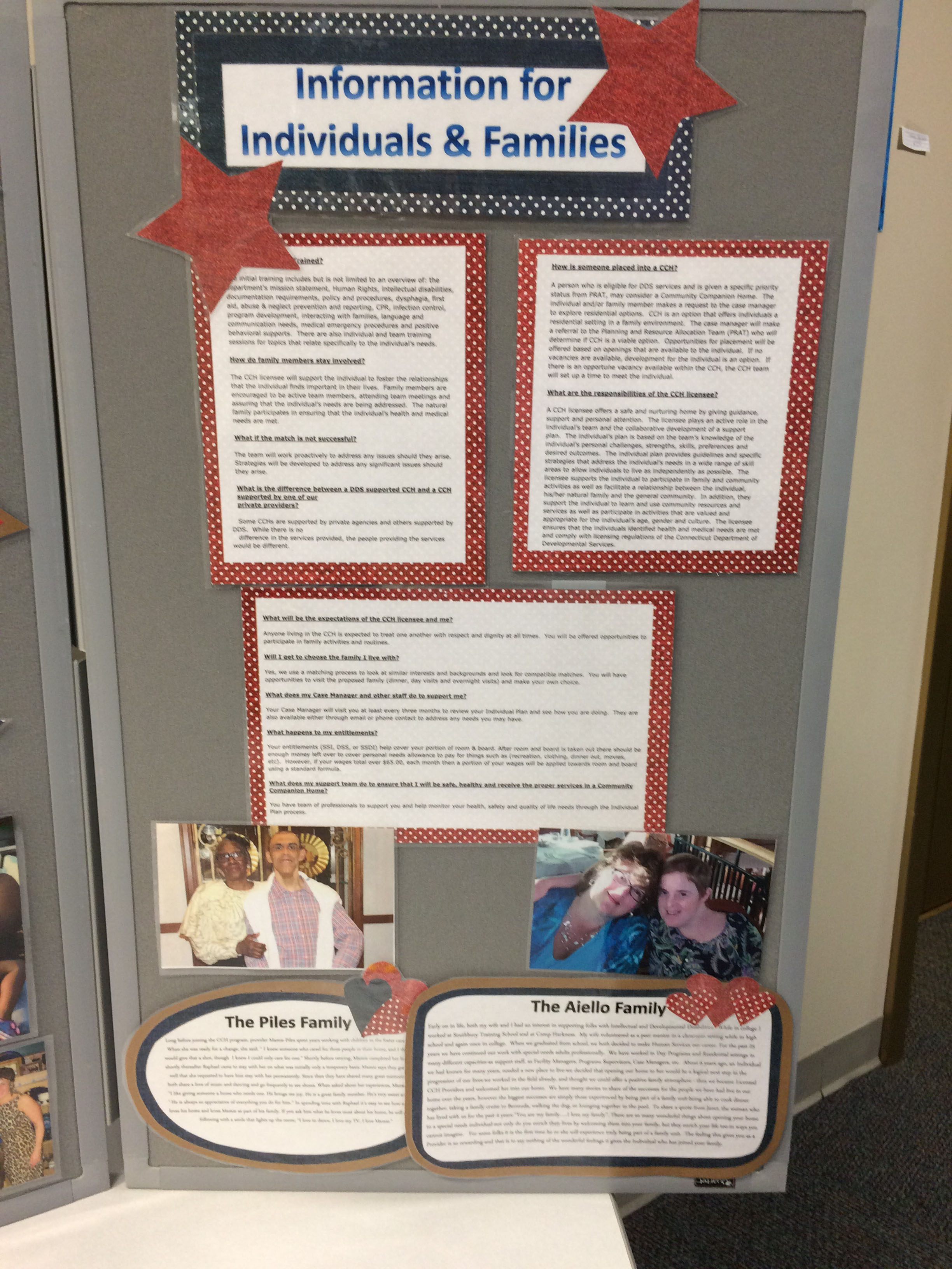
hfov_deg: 48.2
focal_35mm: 29
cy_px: 634
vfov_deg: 61.7
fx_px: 1063
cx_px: 476
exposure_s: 1/30
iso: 125
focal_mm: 4.15
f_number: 2.2
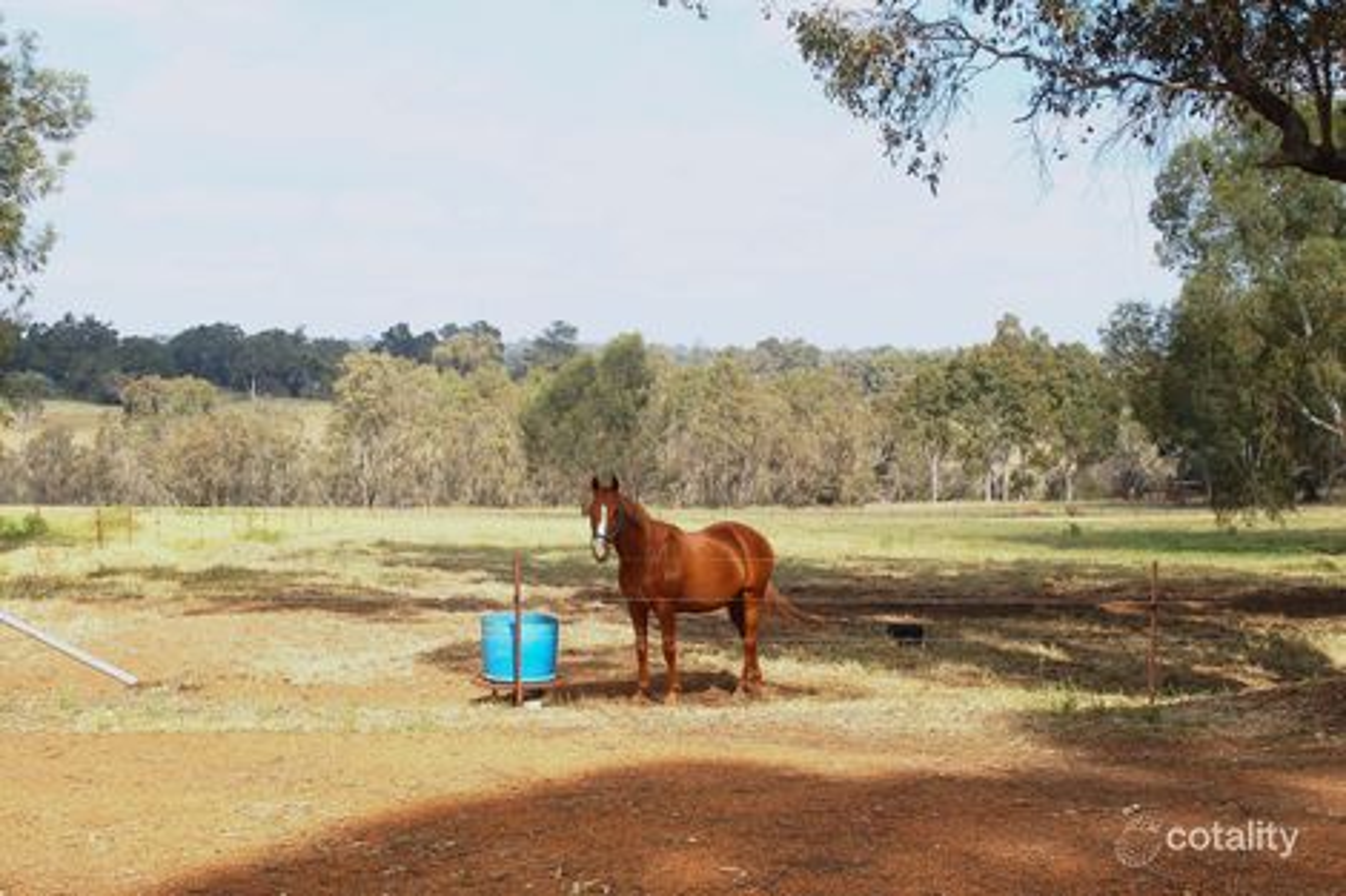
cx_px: 673
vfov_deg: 28.1
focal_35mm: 48
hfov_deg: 41.1
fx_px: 1794
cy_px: 448
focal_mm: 32
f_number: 10
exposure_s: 1/250
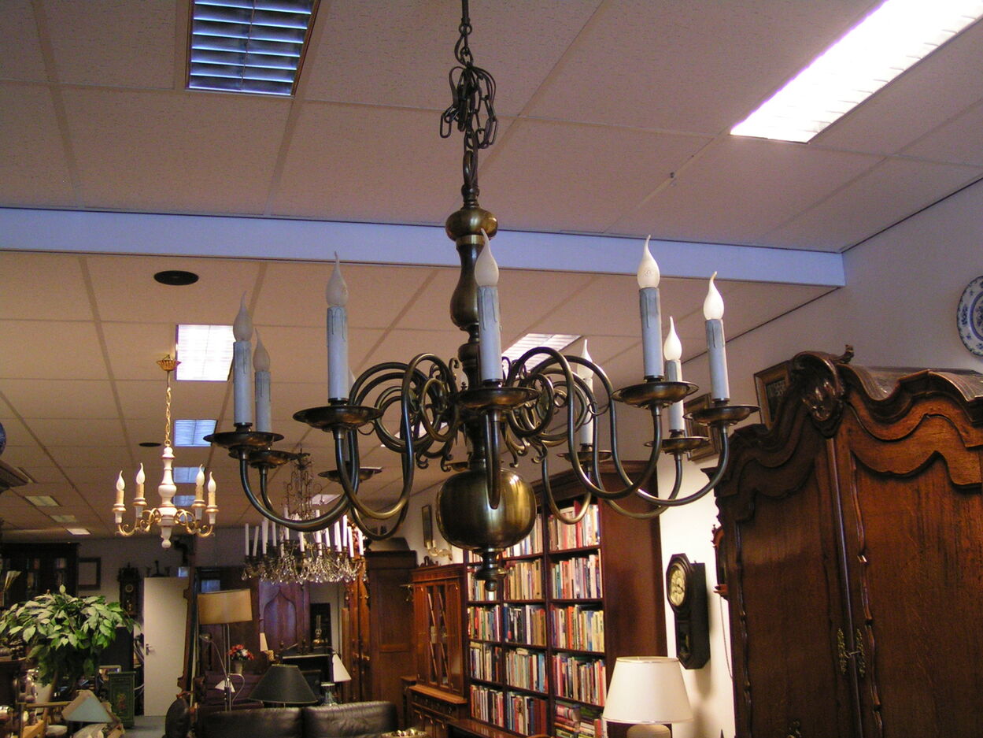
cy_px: 369
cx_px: 492
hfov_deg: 63.4
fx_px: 795
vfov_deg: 49.8
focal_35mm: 28
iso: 200
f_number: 2.8
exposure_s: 1/20
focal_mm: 4.4
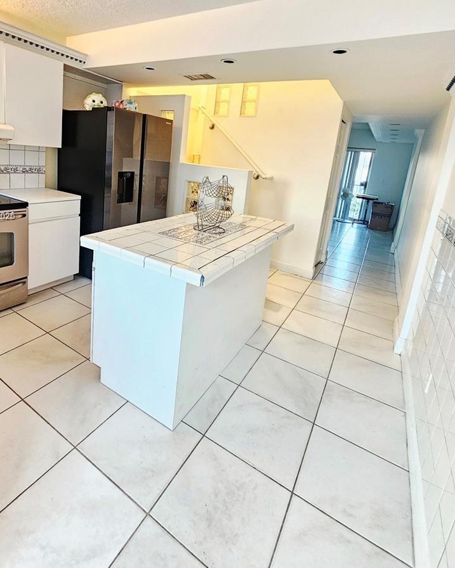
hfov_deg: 76.2
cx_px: 183
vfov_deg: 88.0
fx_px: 286
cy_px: 217
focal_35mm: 17
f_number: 2.2
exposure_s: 1/30
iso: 320
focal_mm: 2.2
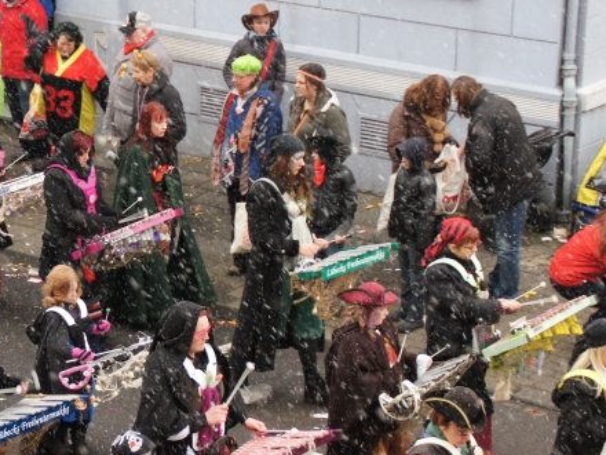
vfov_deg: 12.6
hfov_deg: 16.5
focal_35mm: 118
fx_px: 2066
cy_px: 258
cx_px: 102
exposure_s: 1/80
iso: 1000
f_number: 4.5
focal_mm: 40
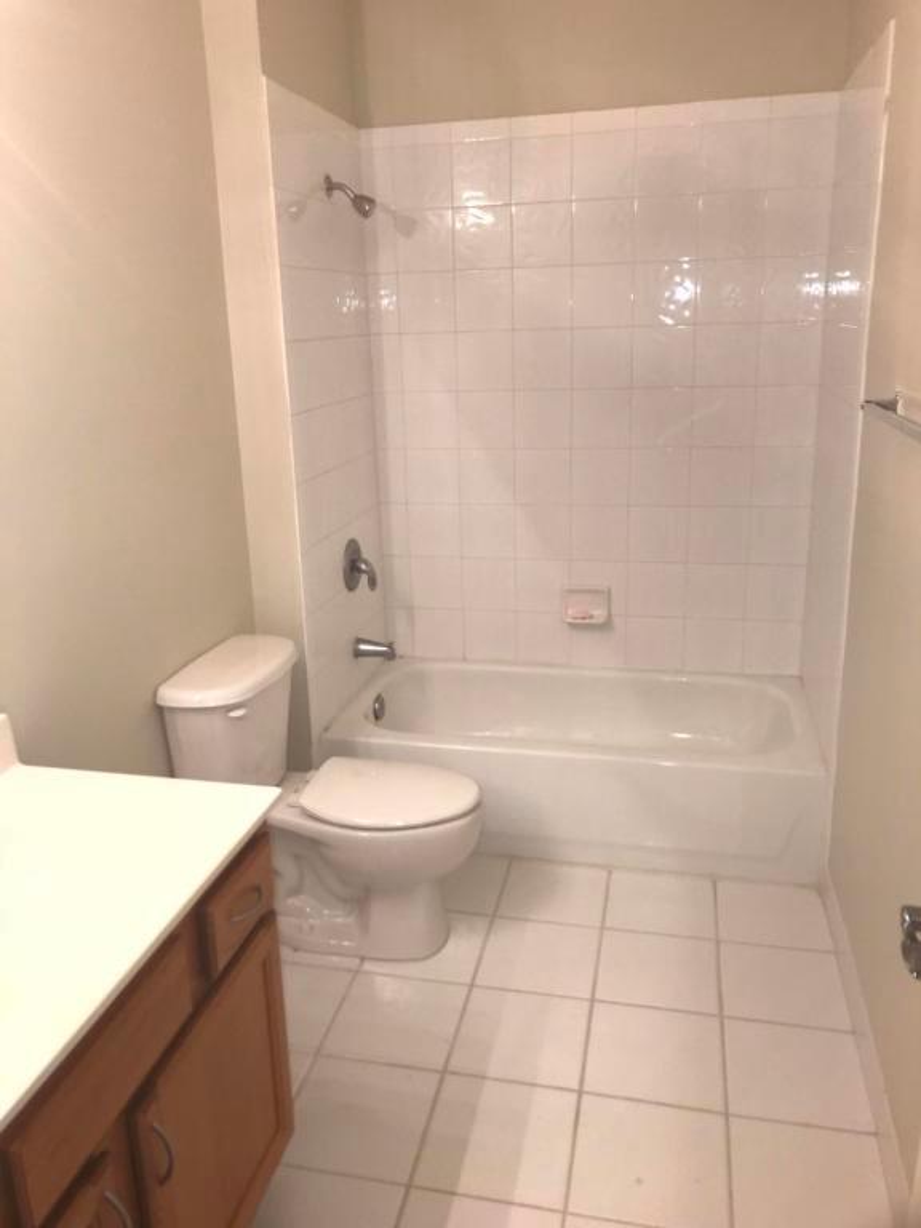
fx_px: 993
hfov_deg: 49.7
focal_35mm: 28
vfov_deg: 63.4
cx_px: 460
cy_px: 614
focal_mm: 3.99
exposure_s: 1/37
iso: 20
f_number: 1.8
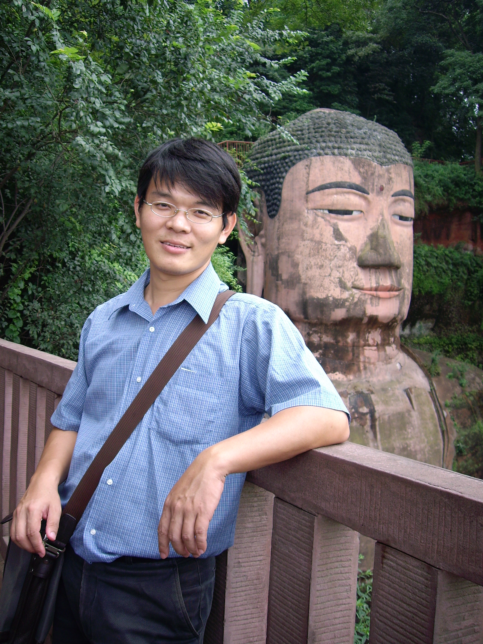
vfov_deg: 49.0
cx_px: 242
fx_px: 707
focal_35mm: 38
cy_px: 322
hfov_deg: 37.7
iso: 64
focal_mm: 6.2
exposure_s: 1/200
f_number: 2.7
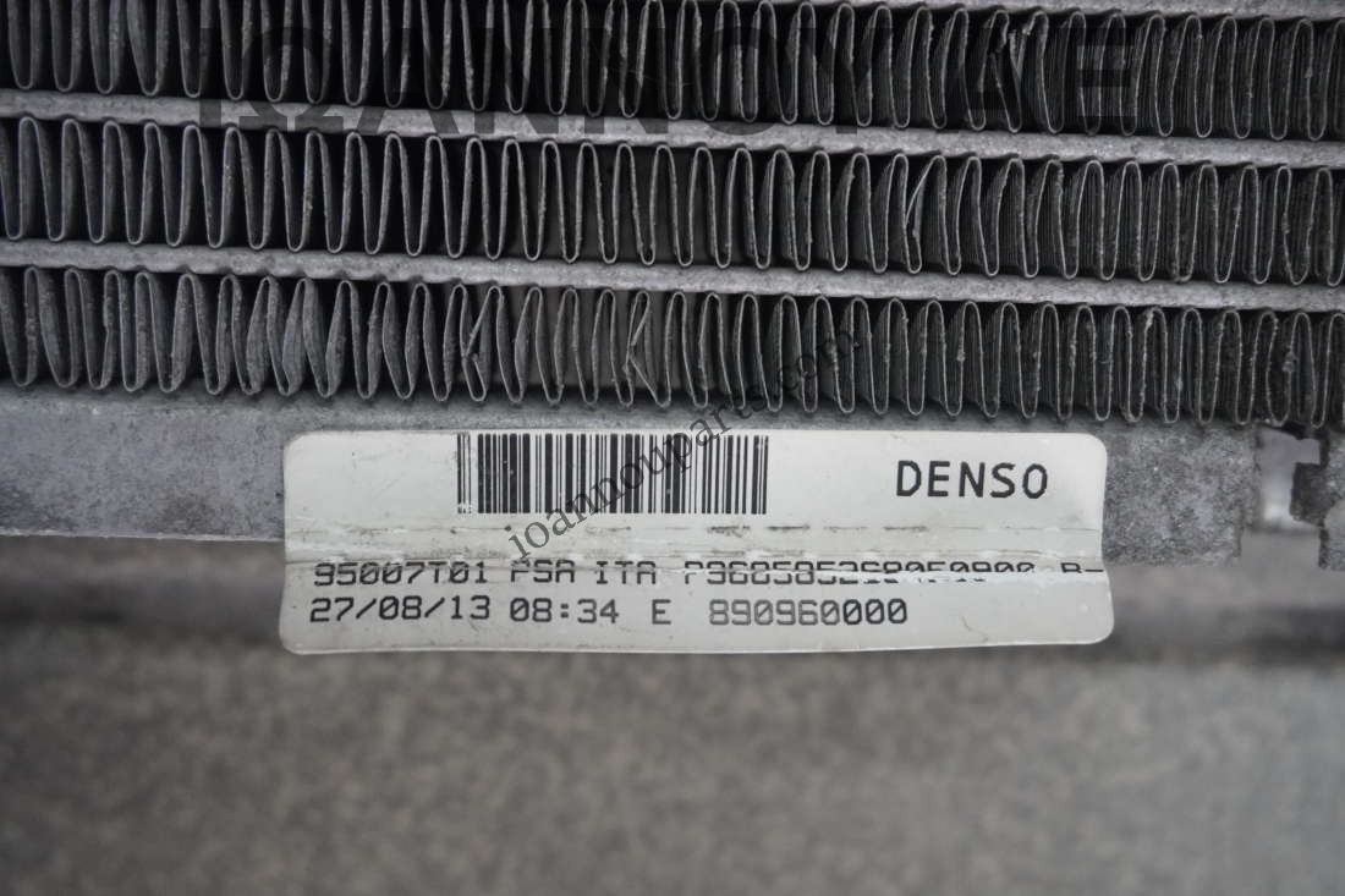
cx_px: 672
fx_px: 1625
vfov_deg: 30.8
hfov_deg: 45.0
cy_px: 448
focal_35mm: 44
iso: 3200
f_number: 5
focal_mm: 29
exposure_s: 1/160
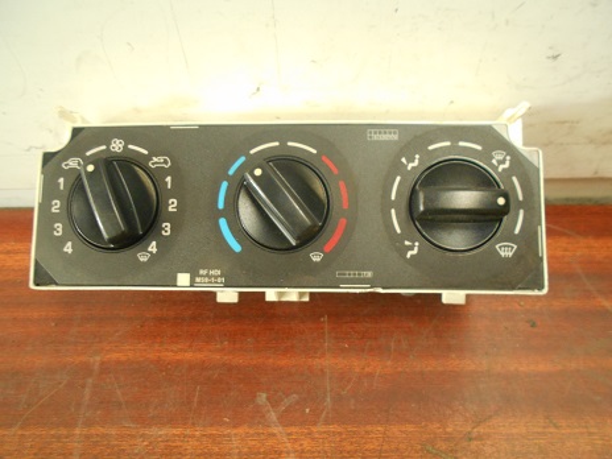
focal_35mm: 26
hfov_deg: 67.3
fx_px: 460
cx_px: 306
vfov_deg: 53.1
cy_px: 230
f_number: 3.2
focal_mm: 4.6
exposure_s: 1/10
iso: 400
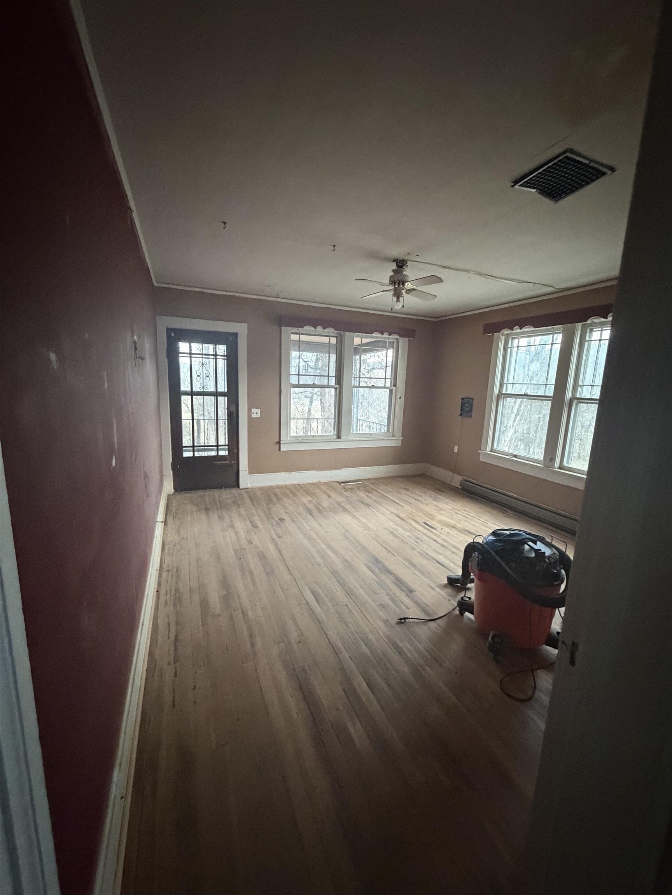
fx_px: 362
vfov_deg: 102.1
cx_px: 336
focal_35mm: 14
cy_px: 448
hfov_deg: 85.7
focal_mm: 2.22
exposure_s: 1/40
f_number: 2.2
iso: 1250
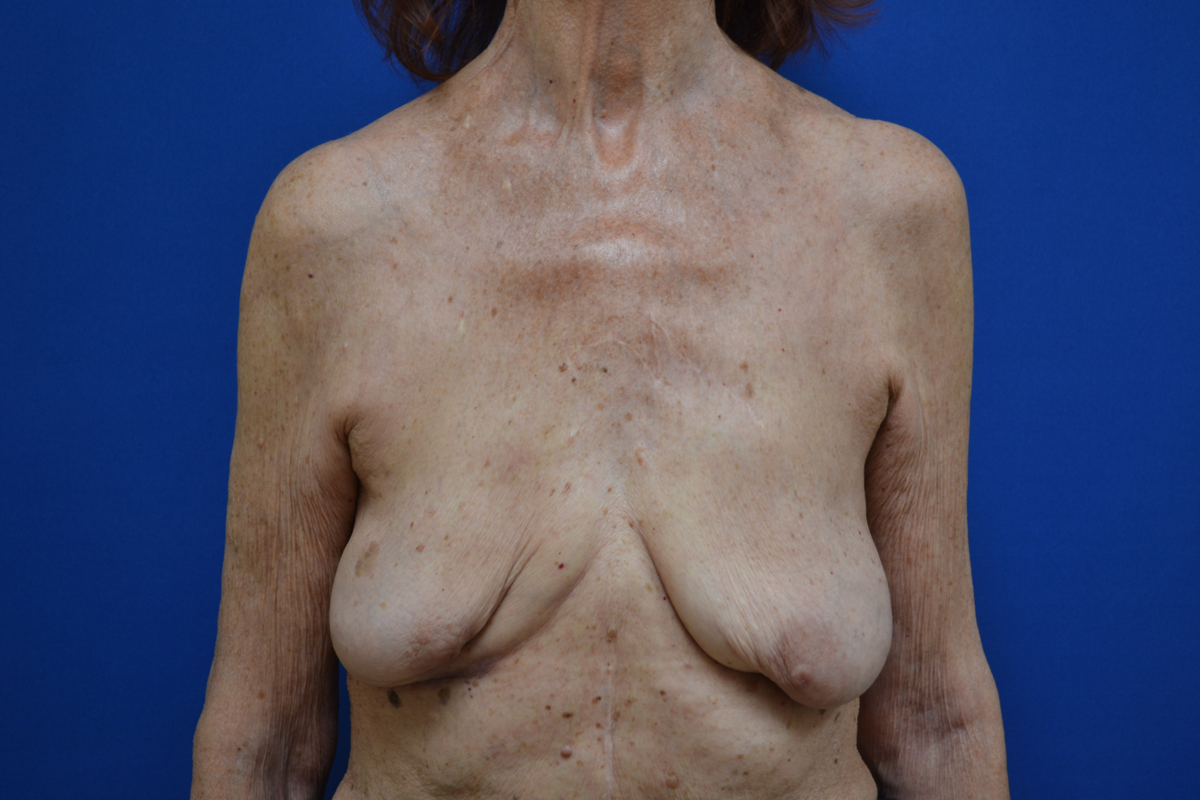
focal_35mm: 54
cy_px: 400
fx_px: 1800
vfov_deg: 25.1
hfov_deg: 36.9
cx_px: 600
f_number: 5
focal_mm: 36
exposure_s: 1/30
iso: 400
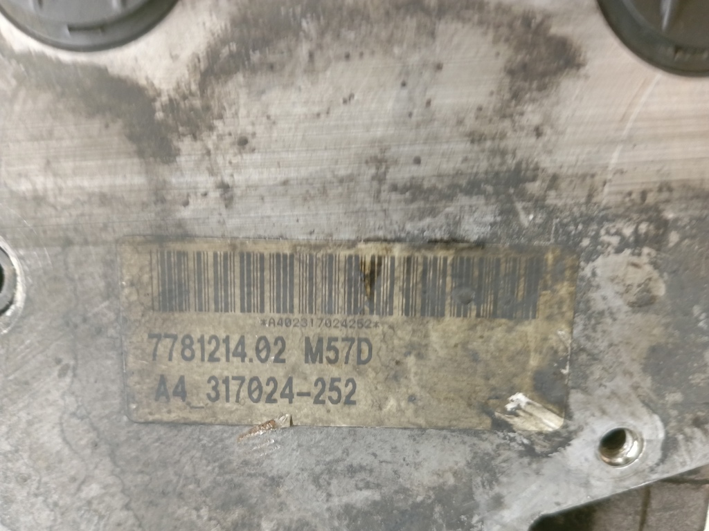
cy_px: 266
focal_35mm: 23
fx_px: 471
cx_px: 354
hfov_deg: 73.9
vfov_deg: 58.9
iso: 428
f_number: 1.6
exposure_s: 1/25
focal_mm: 4.11
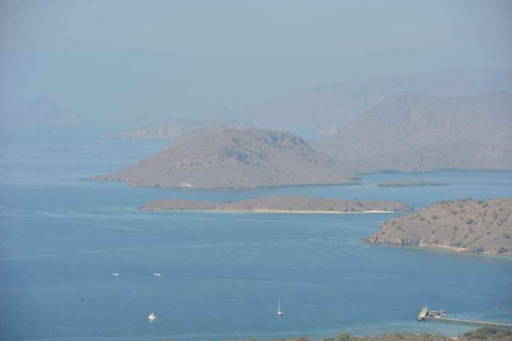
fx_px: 2845
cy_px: 170
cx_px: 256
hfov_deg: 10.3
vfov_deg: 6.9
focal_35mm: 200
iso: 250
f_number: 11
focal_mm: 200
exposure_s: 1/500
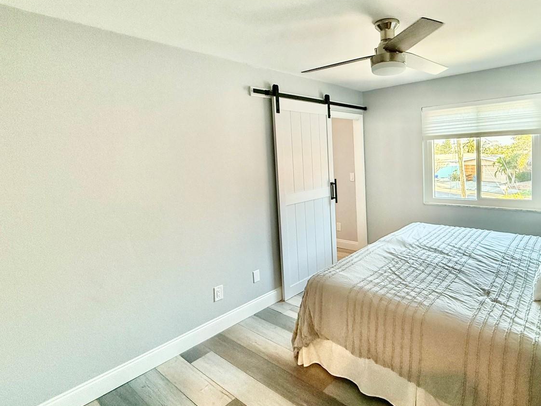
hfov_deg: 80.2
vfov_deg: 65.7
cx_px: 340
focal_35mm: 20
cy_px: 175
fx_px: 313
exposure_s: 1/120
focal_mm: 2.22
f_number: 2.2
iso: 200
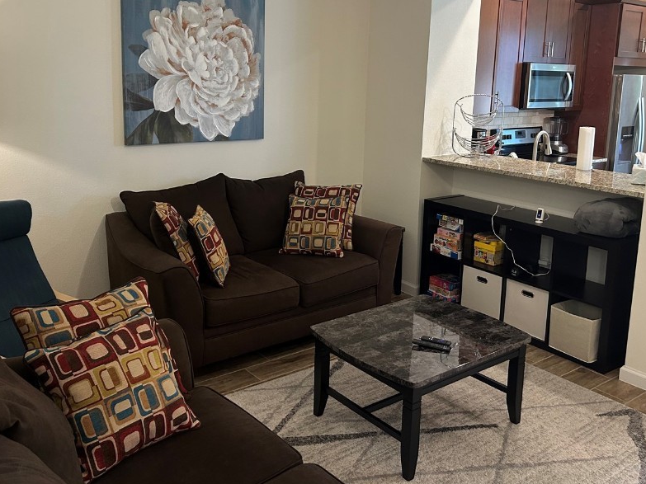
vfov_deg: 41.4
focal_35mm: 34
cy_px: 171
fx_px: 634
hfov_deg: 54.0
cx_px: 312
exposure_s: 1/60
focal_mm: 5.7
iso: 200
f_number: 1.5
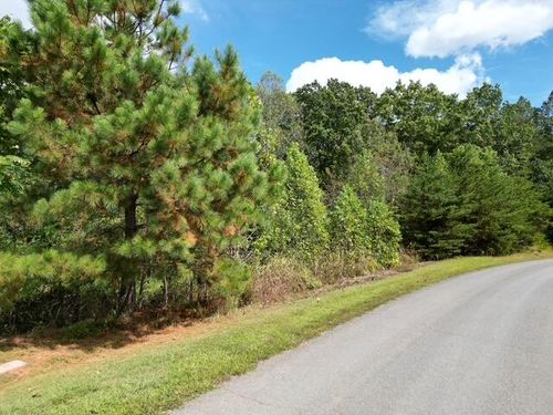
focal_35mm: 24
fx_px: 383
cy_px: 208
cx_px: 276
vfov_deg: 56.8
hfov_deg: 71.6
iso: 120
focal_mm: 6.72
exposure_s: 1/2500
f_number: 1.7
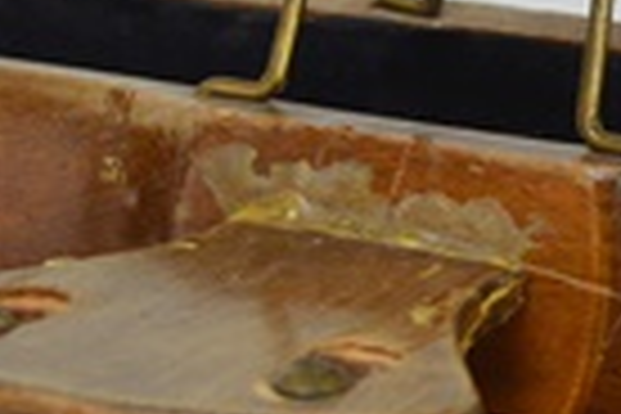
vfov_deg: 6.6
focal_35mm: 209
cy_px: 36
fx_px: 3605
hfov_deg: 9.8
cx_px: 626
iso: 320
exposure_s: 1/125
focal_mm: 32
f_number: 5.6
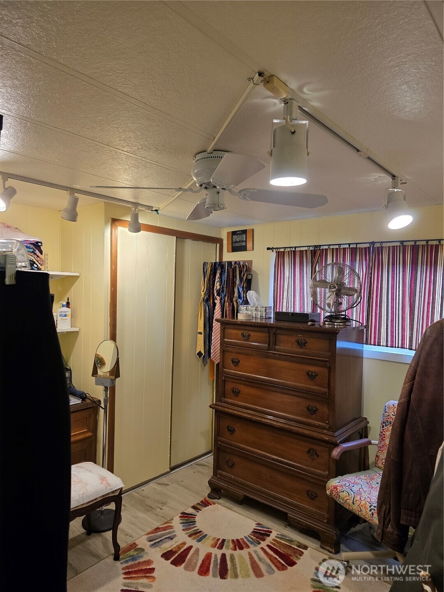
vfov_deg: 73.9
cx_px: 222
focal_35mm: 23
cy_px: 296
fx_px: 393
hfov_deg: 58.9
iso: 320
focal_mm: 6.3
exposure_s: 1/120
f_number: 1.7
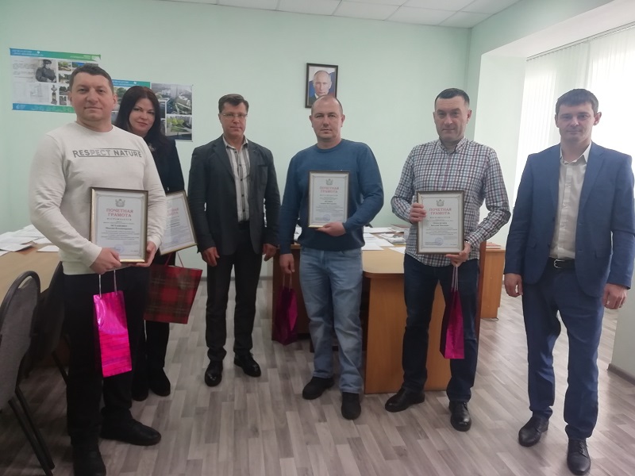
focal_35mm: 26
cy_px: 238
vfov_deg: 53.1
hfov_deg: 67.3
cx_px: 318
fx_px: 477
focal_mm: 3.46
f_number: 2.2
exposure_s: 1/50
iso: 80
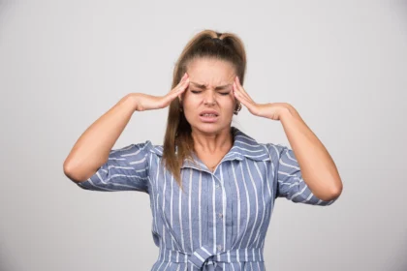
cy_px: 136
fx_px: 961
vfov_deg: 16.1
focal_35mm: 85
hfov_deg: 23.9
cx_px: 204
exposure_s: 1/100
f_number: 8
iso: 200
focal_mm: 85
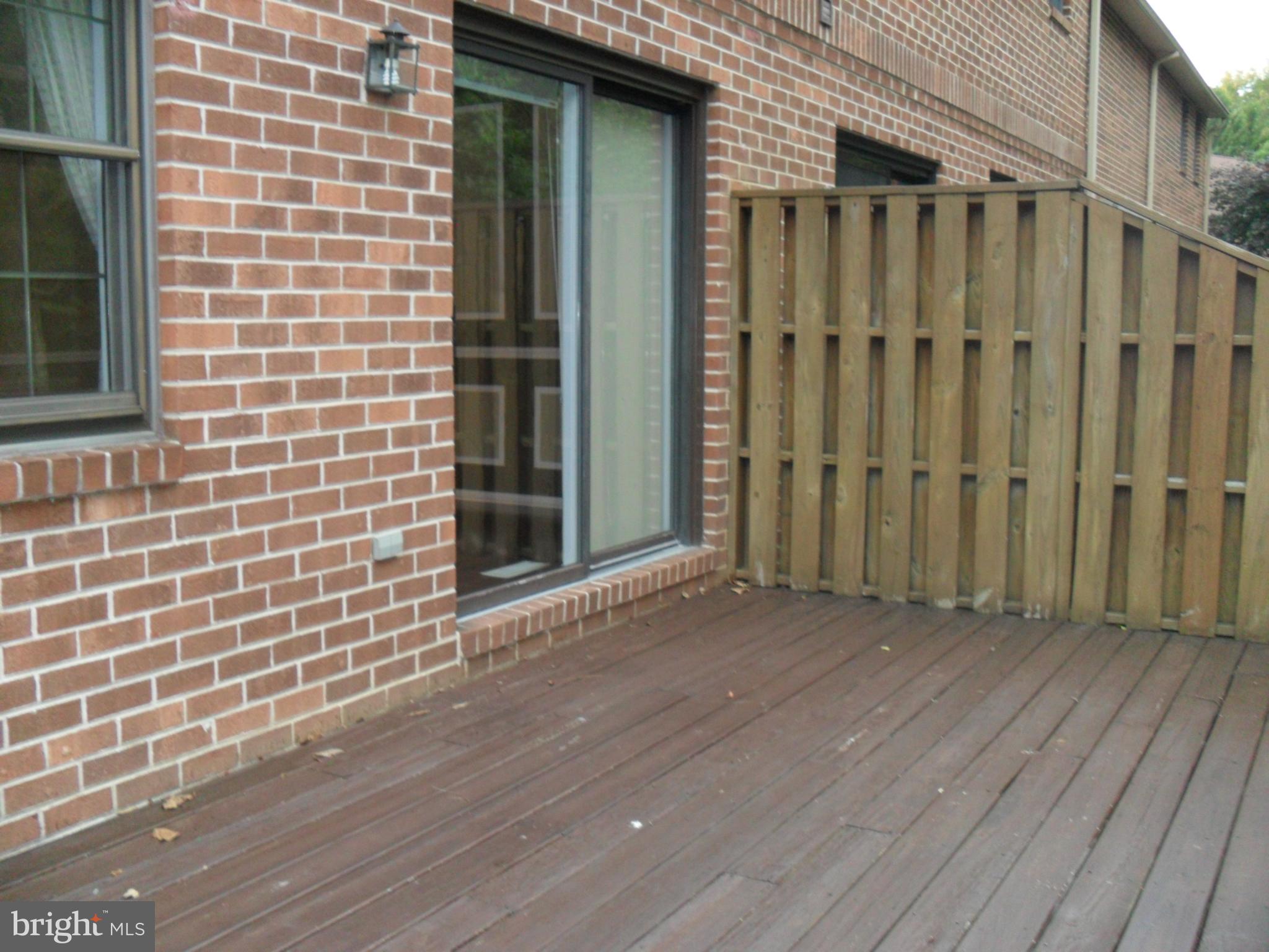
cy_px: 476
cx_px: 634
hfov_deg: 52.6
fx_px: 1283
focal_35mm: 35
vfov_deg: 40.7
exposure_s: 1/45
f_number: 3
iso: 200
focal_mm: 6.3
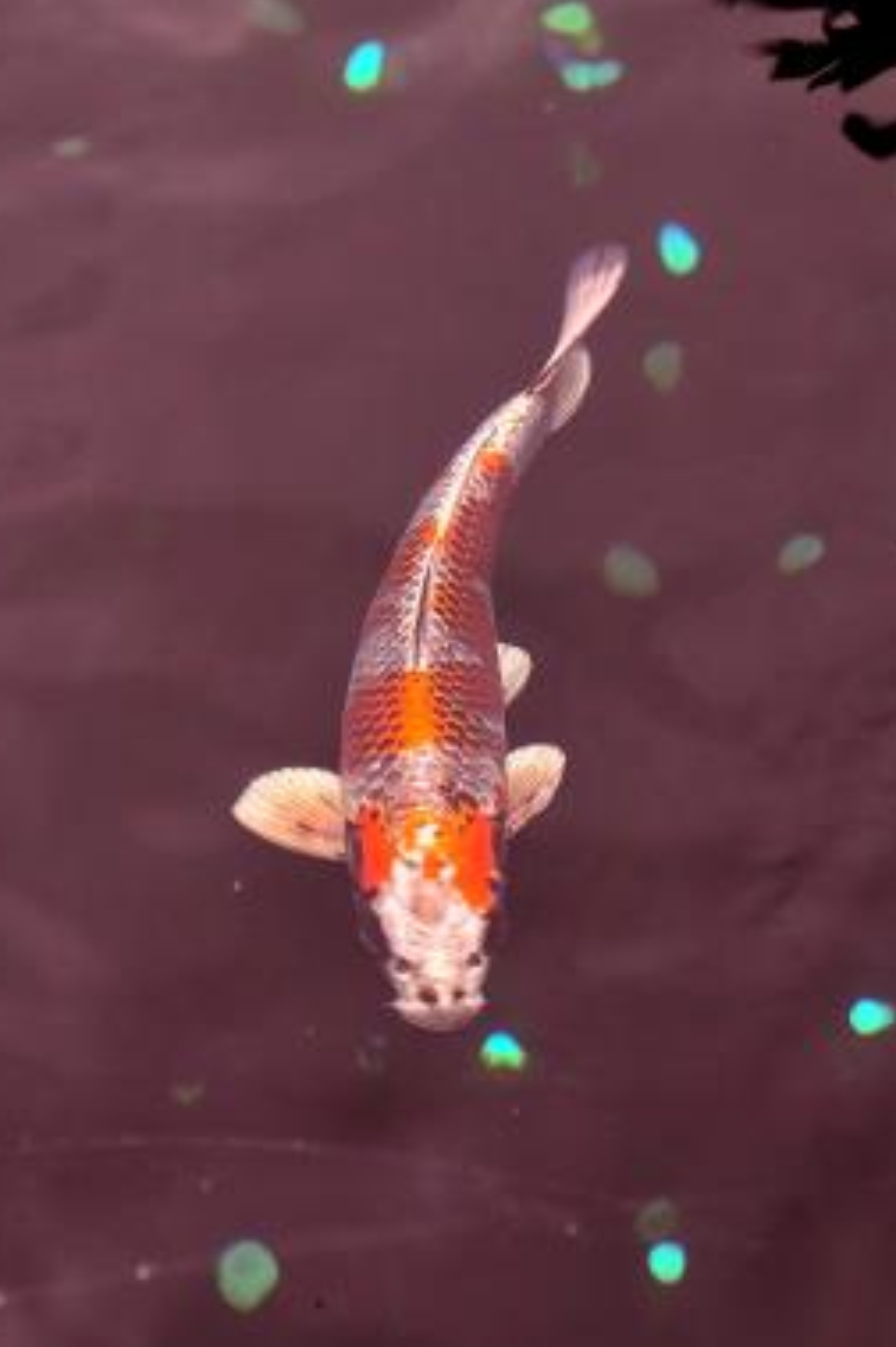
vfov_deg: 11.2
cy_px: 462
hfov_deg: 7.5
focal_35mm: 183
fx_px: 6844
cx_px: 334
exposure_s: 1/60
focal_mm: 70.2
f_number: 5.3
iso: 200
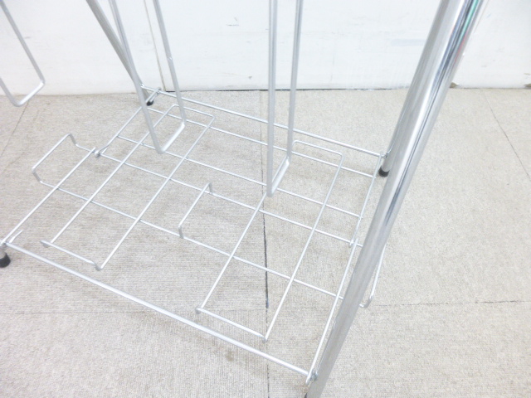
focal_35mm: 25
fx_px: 383
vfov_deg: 54.9
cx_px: 266
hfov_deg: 69.4
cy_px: 199
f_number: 3.1
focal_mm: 4.5
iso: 400
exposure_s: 1/15
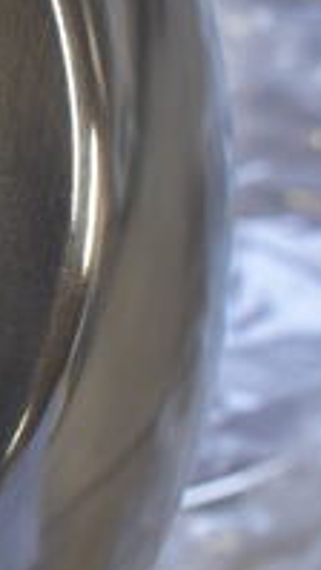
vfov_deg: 24.5
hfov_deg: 11.7
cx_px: -416
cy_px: 278
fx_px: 1316
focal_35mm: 87
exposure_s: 1/60
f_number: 5.6
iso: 720
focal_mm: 18
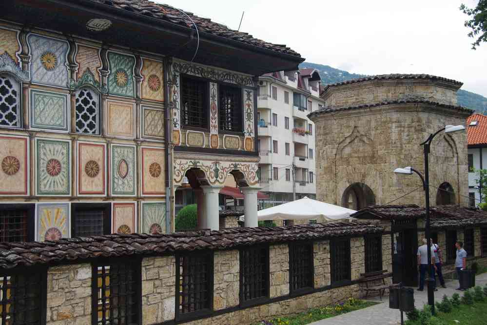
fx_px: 710
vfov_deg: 25.8
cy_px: 162
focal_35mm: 52
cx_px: 244
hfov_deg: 37.9
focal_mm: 35
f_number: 6.3
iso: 200
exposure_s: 1/60
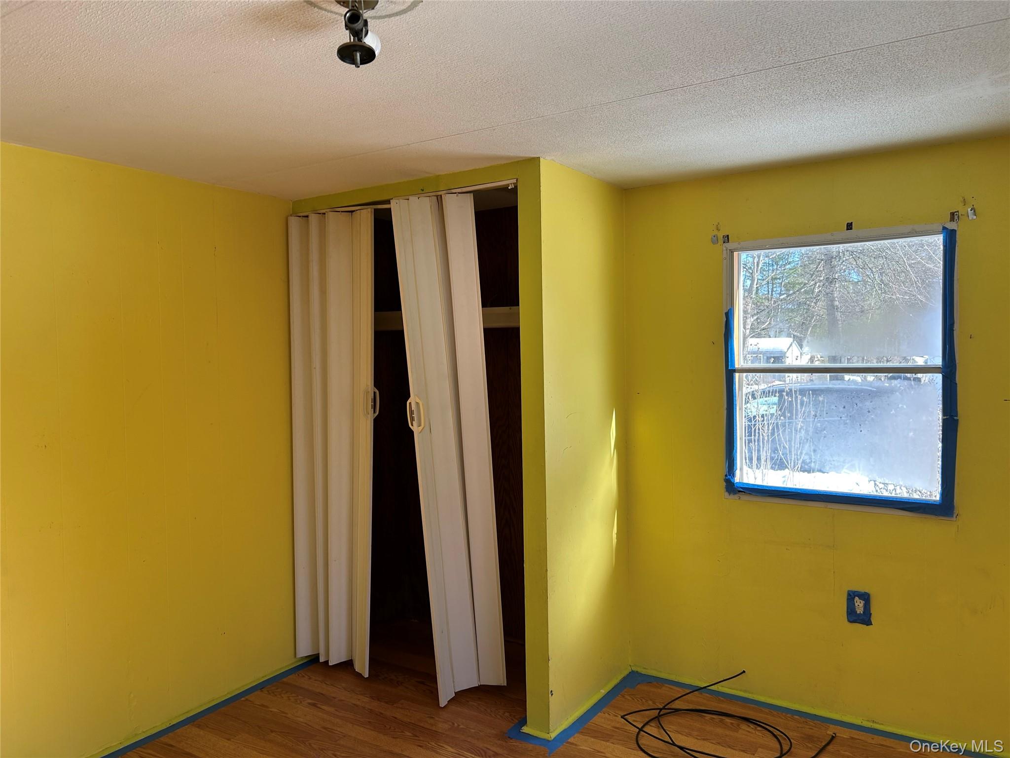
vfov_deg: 53.1
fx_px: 759
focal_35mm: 26
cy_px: 379
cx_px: 505
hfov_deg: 67.3
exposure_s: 1/316
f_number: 1.5
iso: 50
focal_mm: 5.7
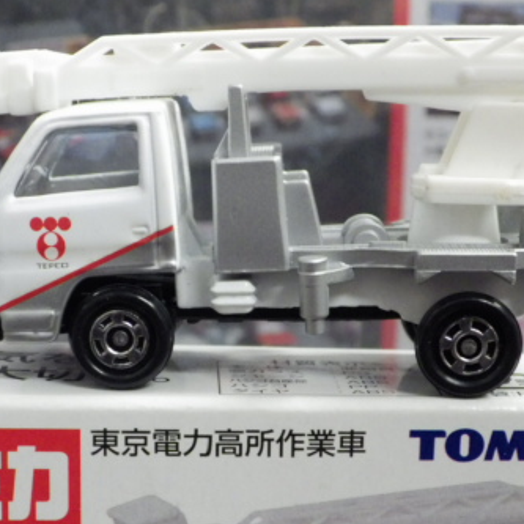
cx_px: 208
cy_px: 376
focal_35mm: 85
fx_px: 1456
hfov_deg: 20.4
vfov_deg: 20.3
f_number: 3.8
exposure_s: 1/30
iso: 800
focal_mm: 9
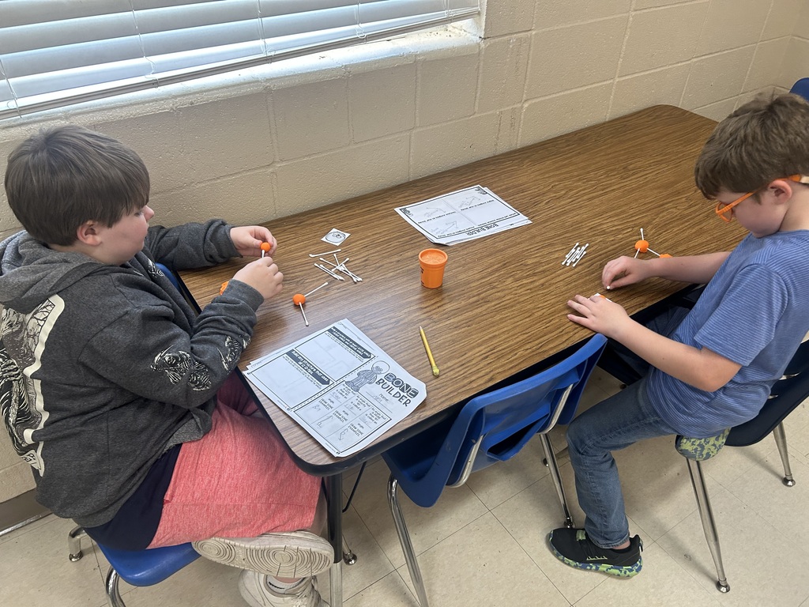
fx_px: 608
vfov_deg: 53.1
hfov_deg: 67.3
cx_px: 404
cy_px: 304
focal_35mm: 26
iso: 160
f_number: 1.5
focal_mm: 5.7
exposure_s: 1/60
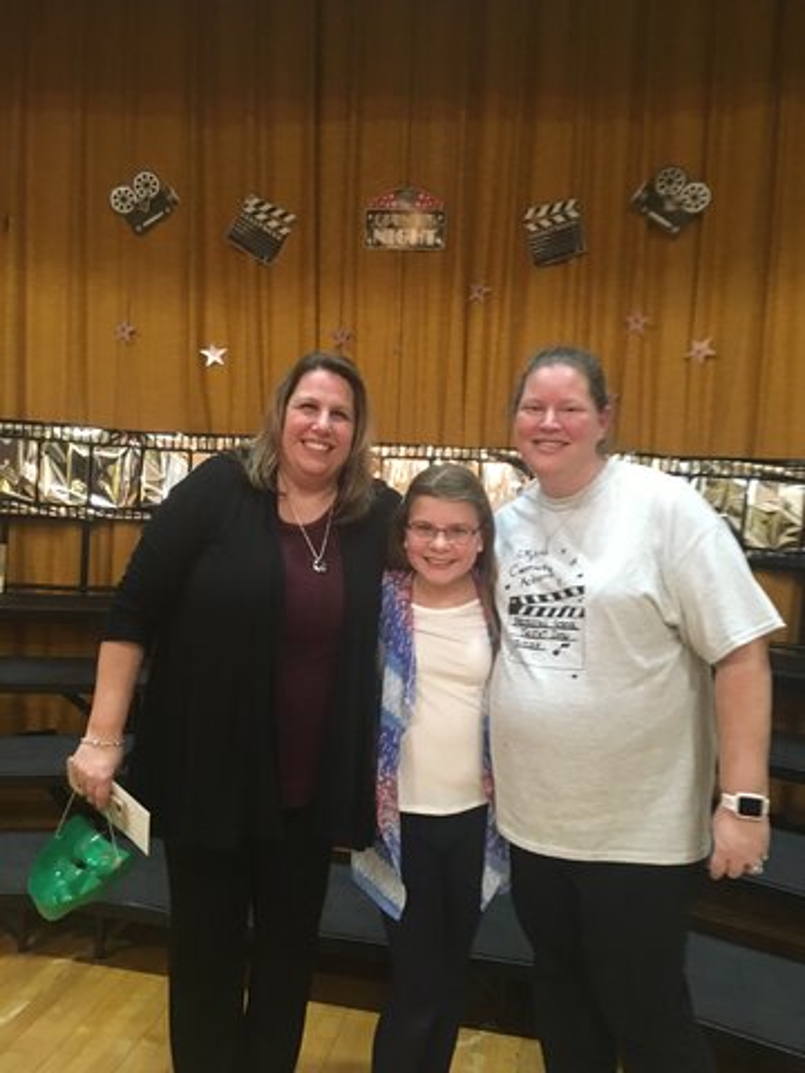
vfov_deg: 61.7
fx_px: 899
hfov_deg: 48.2
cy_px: 536
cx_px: 402
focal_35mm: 29
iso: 250
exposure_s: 1/15
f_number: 2.2
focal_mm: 4.15
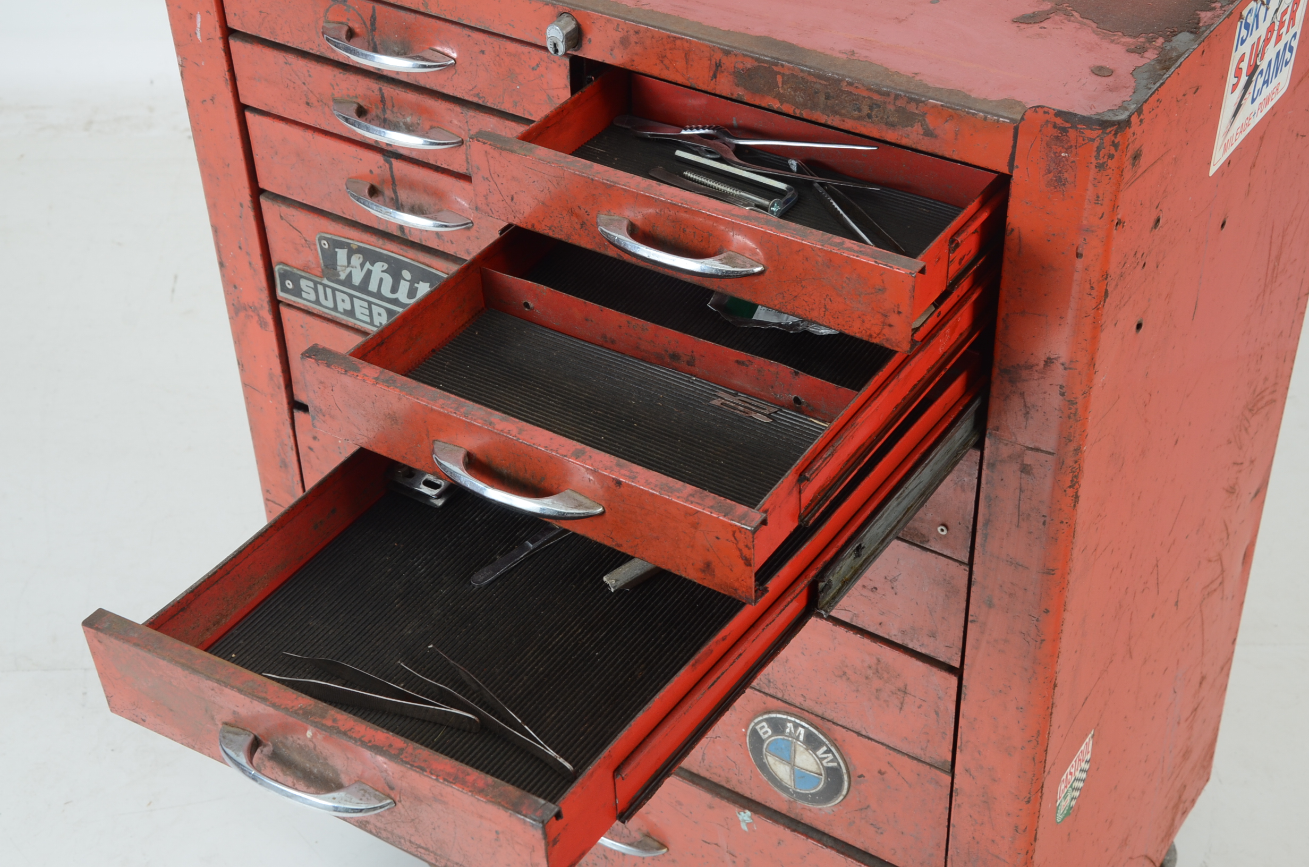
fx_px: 2068
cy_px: 434
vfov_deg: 23.7
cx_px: 654
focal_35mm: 57
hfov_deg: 35.1
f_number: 9
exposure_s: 1/100
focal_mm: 38
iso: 320
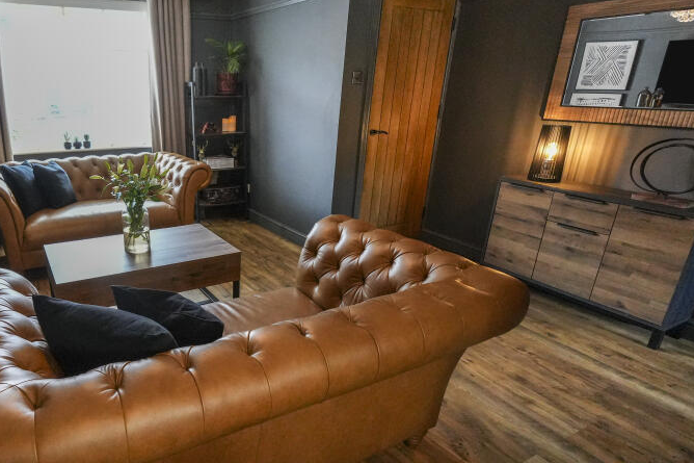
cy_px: 244
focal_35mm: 23
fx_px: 443
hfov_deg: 73.1
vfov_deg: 55.1
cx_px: 214
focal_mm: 10
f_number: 4
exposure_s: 1/160
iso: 5000
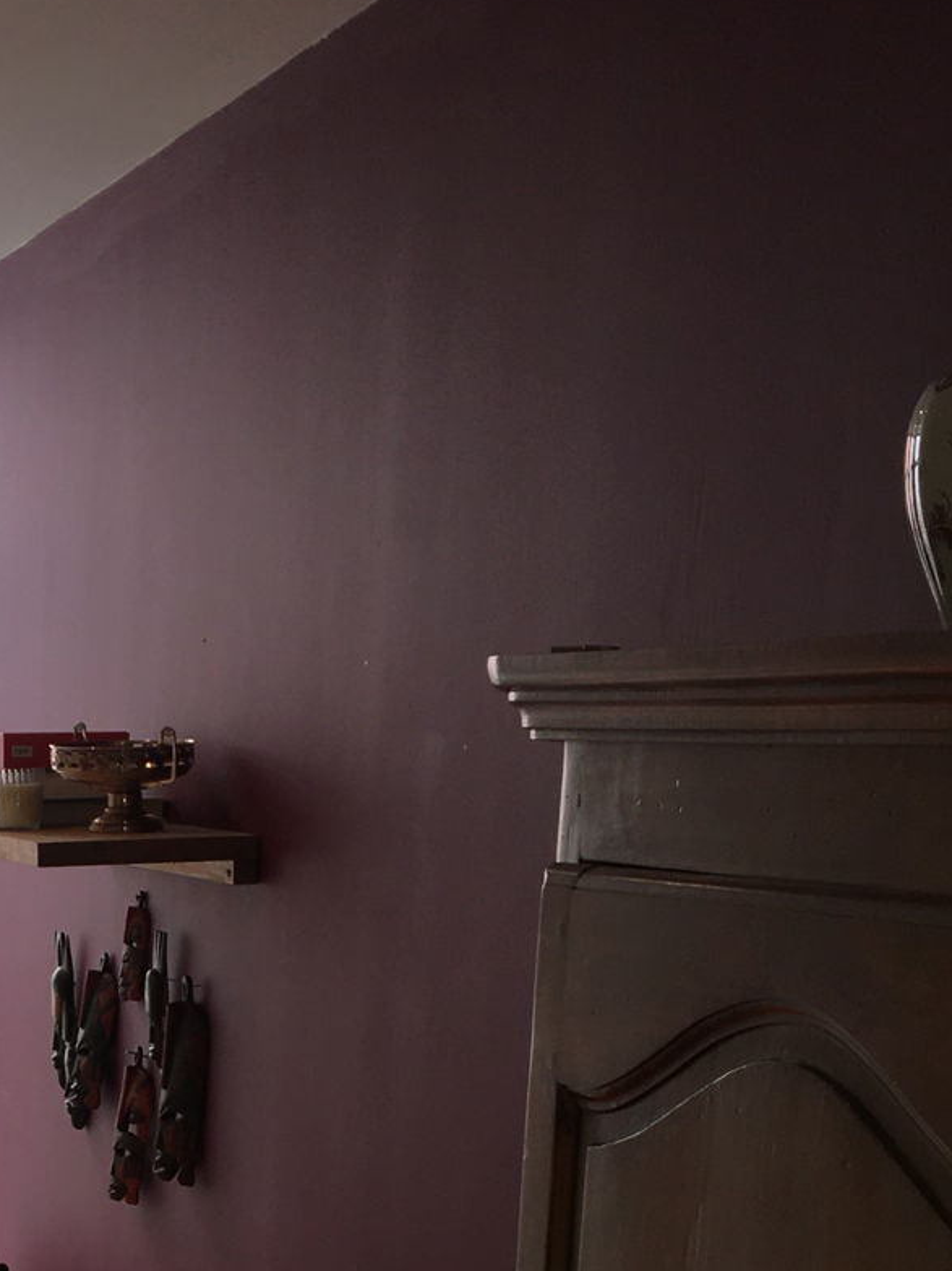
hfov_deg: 18.1
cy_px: 1265
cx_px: -32
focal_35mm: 79
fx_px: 2898
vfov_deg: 23.7
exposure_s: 1/43
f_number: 2.2
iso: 25
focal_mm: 4.15
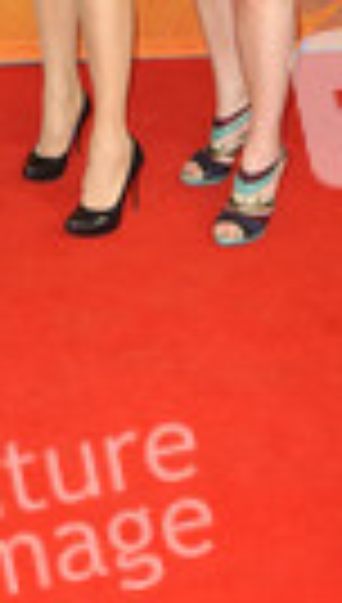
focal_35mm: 109
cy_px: -144
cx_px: 112
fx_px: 1746
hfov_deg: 11.2
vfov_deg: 18.4
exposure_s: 1/160
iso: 640
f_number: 5.6
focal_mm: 35
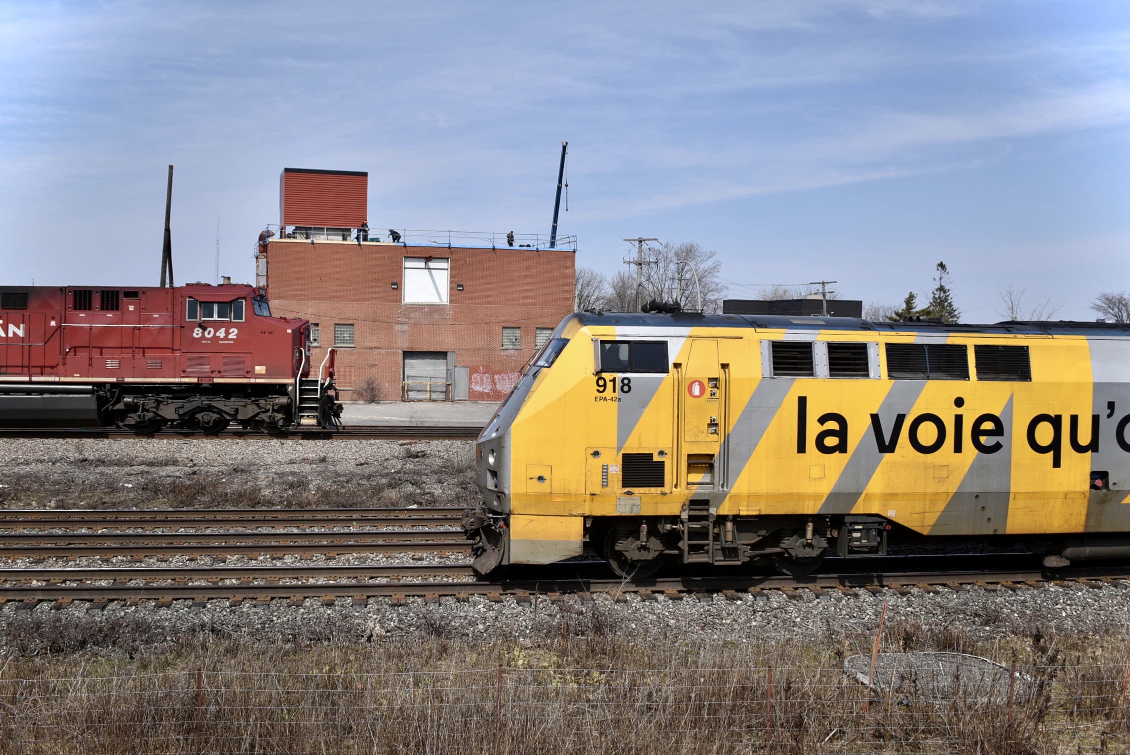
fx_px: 1084
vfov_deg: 38.4
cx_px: 565
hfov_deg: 55.1
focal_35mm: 34
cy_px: 378
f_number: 3.8
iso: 200
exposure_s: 1/3200
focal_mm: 23
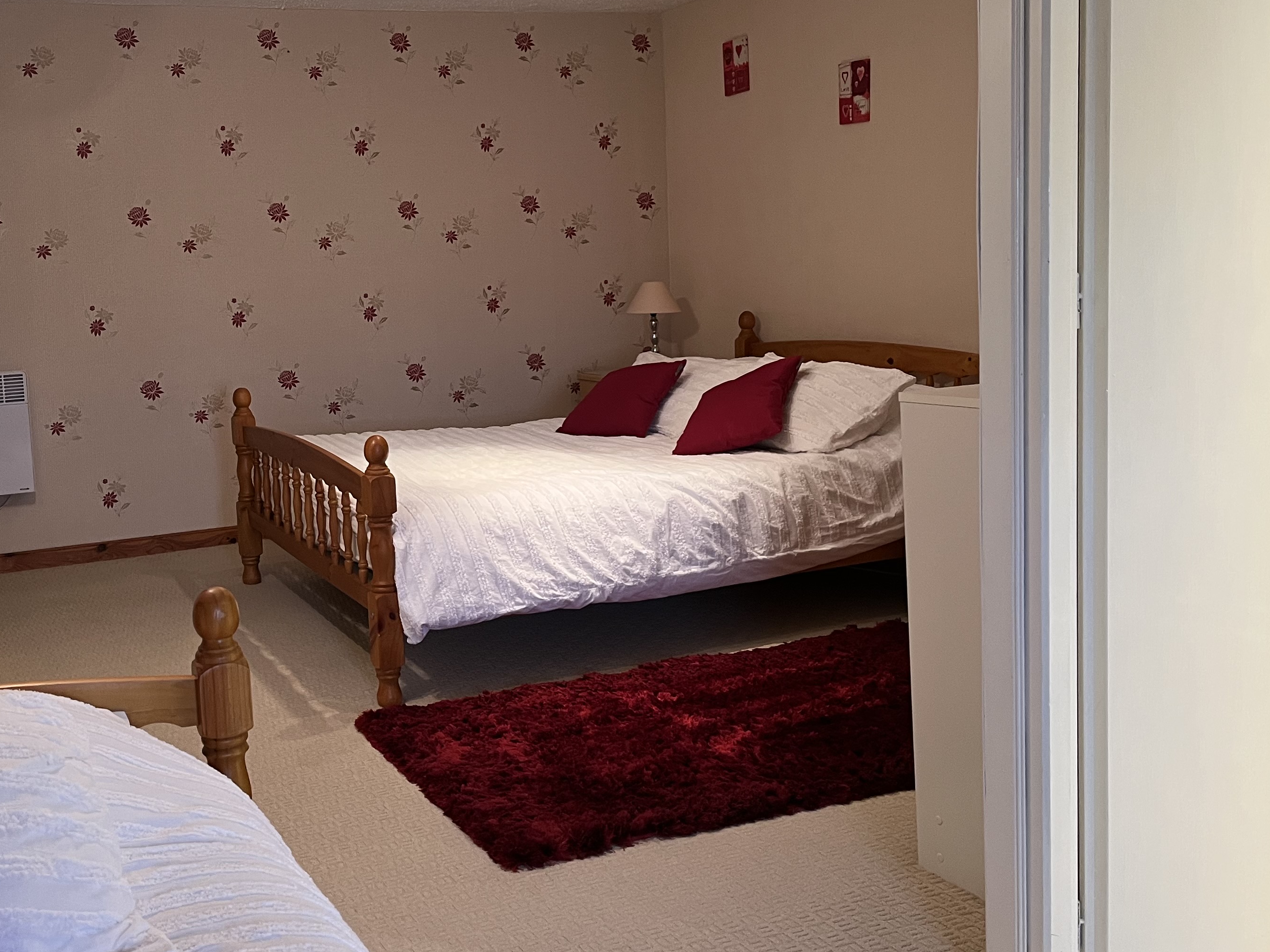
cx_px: 398
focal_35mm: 39
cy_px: 420
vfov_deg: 36.8
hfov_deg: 46.9
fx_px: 1431
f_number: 1.6
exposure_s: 1/50
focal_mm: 5.1
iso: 200
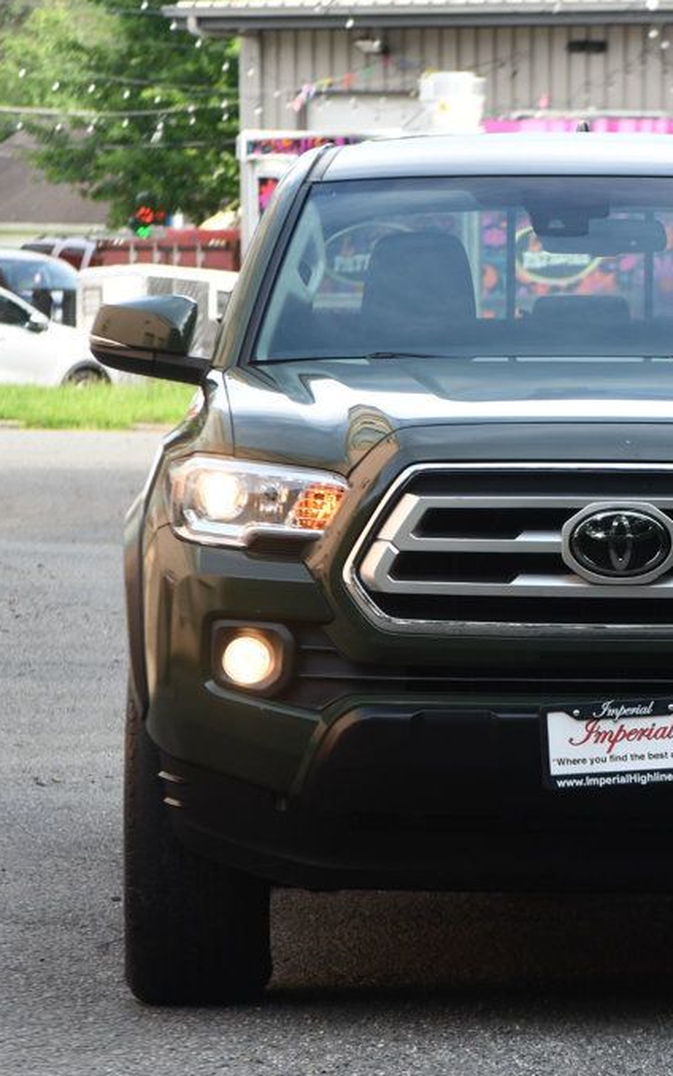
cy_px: 538
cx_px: 603
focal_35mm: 254
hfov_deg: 5.2
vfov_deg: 8.3
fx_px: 7451
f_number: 5.6
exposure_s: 1/250
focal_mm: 110
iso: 250
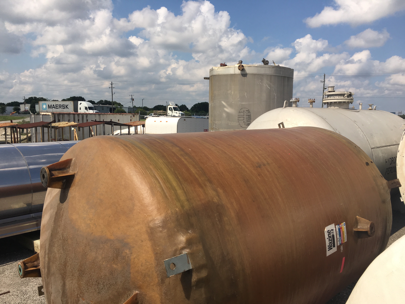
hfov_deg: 61.7
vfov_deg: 48.2
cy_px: 152
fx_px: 339
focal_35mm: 29
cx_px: 202
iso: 25
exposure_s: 1/2262
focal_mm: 4.15
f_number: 2.2
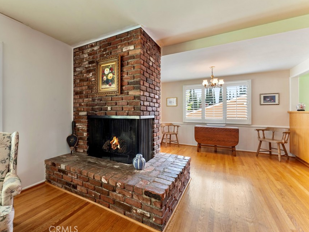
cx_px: 129
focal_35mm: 16
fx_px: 143
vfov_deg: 78.0
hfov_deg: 93.7
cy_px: 112
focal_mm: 14
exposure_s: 3.2
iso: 64
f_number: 13
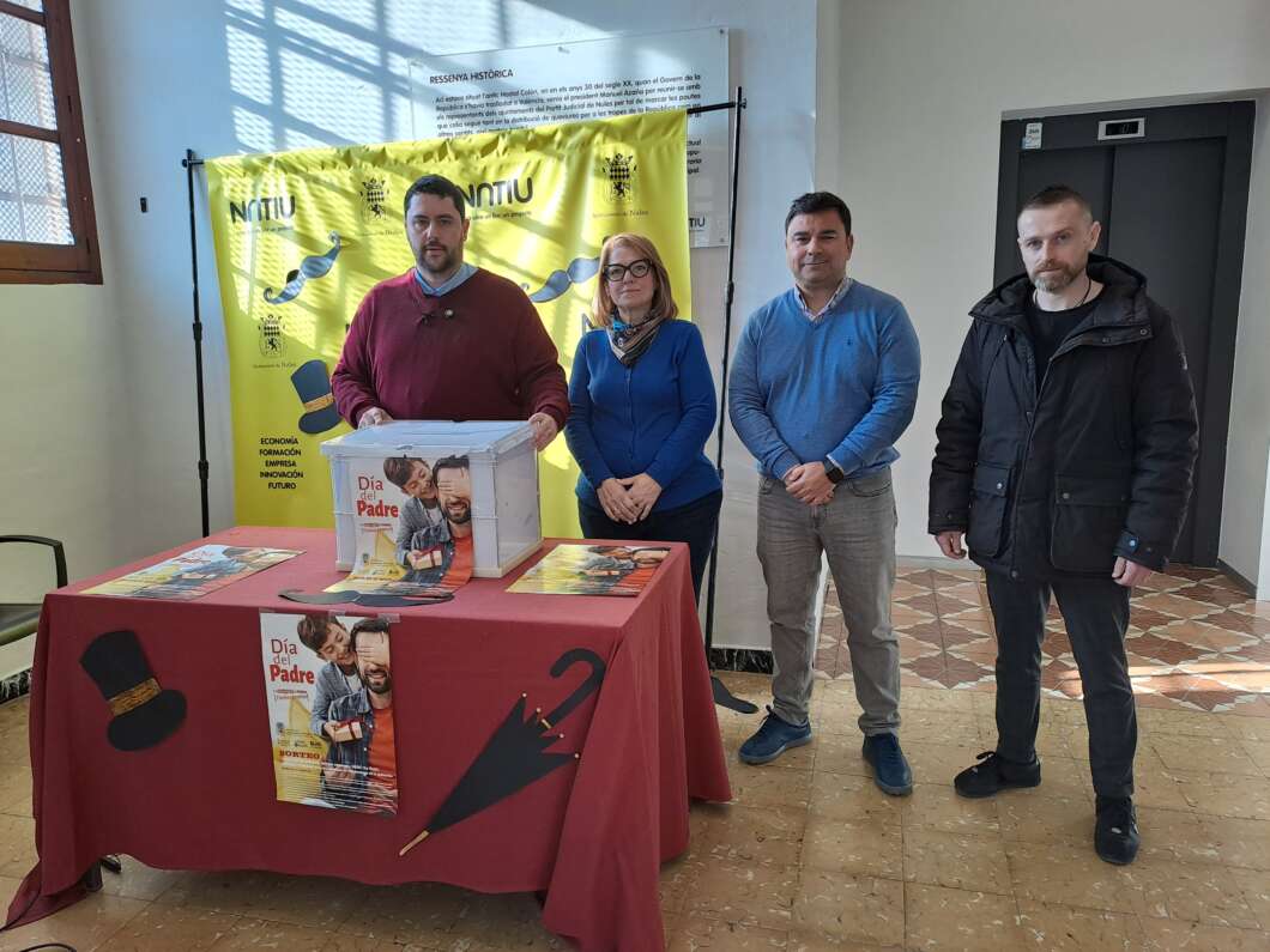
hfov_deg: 69.4
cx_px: 635
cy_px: 476
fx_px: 917
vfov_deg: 54.9
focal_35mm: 25
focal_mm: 4.65
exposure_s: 1/100
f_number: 1.8
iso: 64
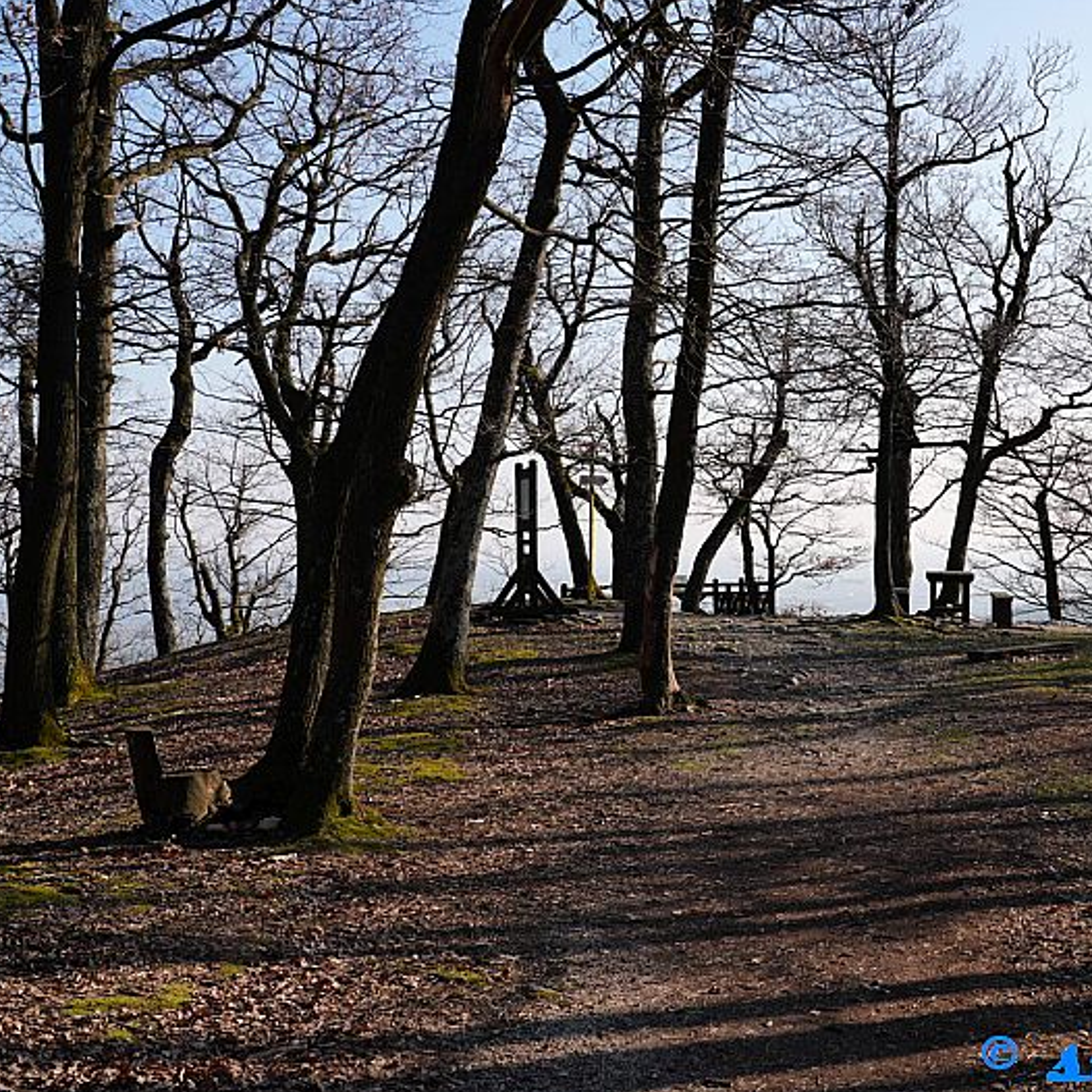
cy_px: 549
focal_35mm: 44
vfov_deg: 38.3
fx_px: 1570
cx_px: 803
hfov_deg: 37.5
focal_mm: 34
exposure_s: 1/80
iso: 100
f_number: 8
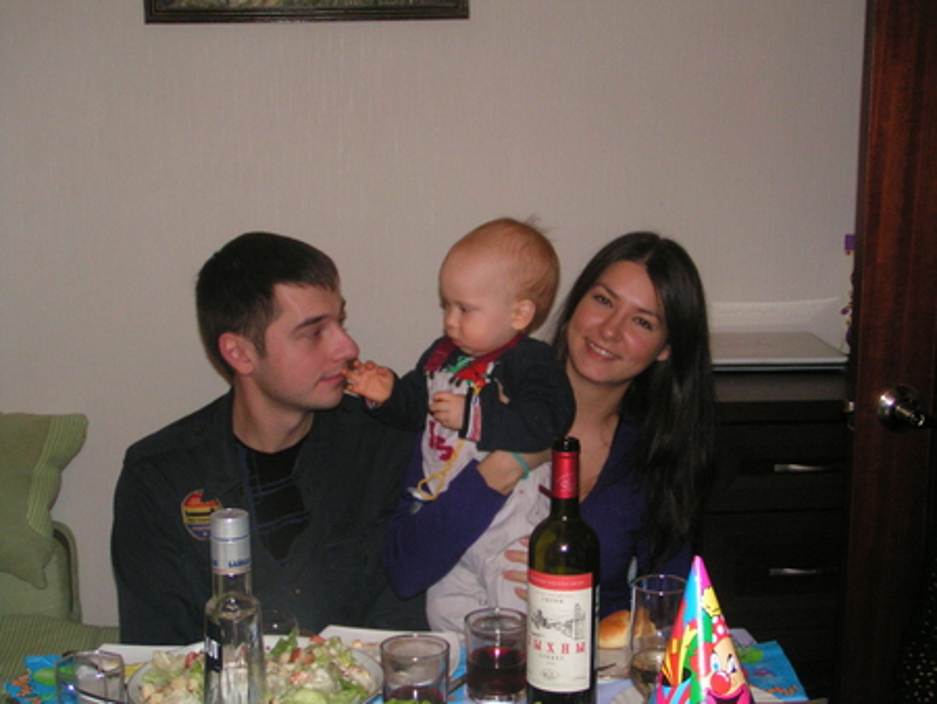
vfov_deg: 28.1
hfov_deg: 36.8
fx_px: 1408
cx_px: 468
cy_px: 352
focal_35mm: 52
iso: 200
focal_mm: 8
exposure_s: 1/60
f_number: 3.2
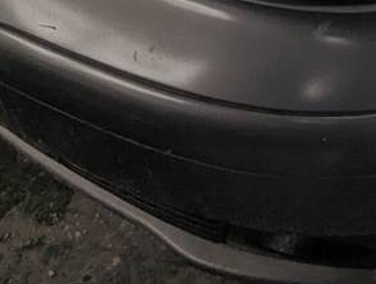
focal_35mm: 79
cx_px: 471
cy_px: -392
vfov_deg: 13.7
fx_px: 860
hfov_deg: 22.4
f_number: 2.2
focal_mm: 2.35
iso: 50
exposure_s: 1/42.5
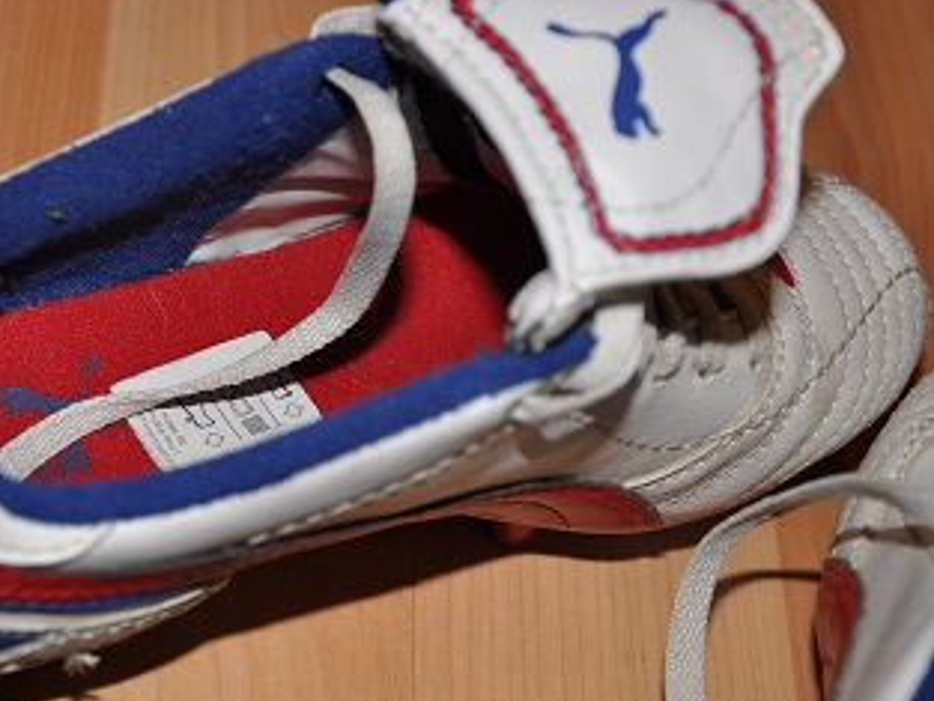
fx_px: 2240
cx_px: 303
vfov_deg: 17.8
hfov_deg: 23.4
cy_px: 383
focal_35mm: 83
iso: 200
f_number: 5.6
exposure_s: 1/30
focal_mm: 42
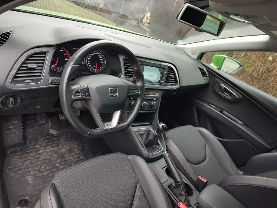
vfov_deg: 58.9
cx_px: 138
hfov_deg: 73.9
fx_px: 184
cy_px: 104
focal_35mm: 23
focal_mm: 5.56
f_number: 1.8
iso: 258
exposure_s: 1/100
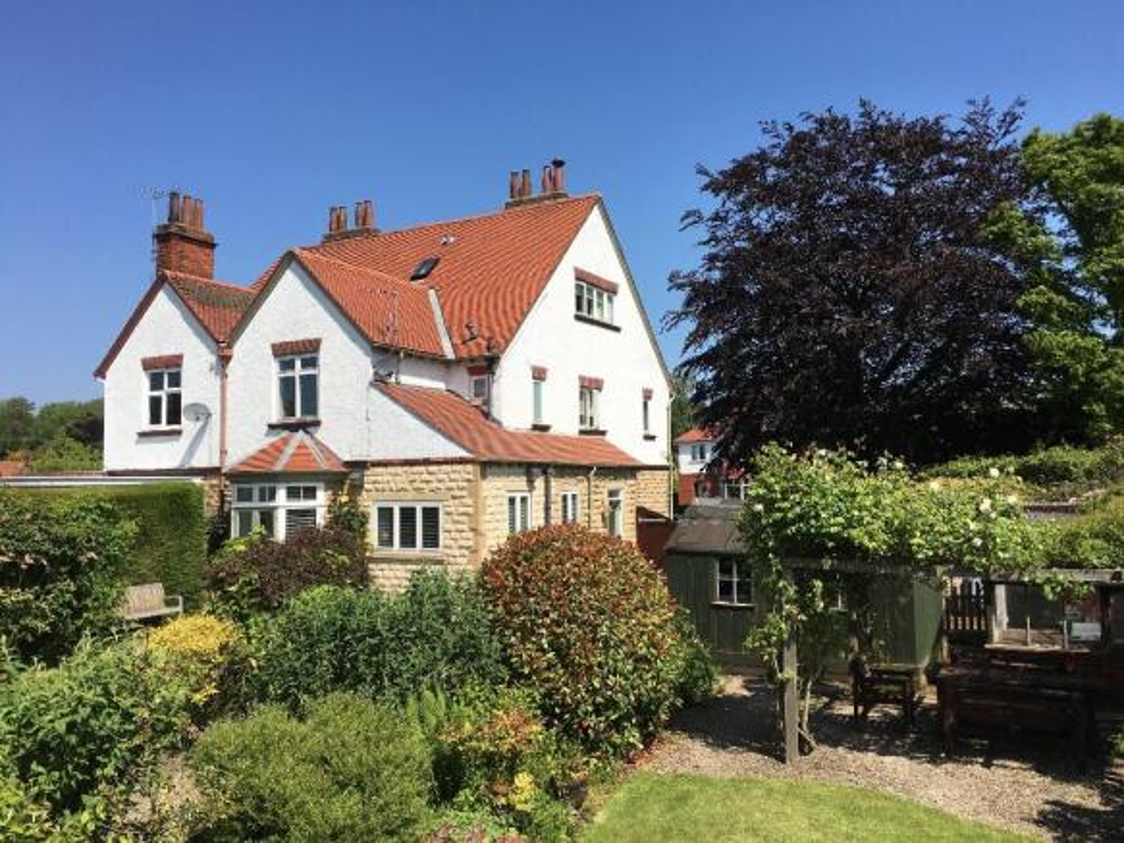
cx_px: 562
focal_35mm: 29
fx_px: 941
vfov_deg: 48.2
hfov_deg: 61.7
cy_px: 422
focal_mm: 4.15
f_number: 2.2
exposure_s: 1/1876
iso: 25
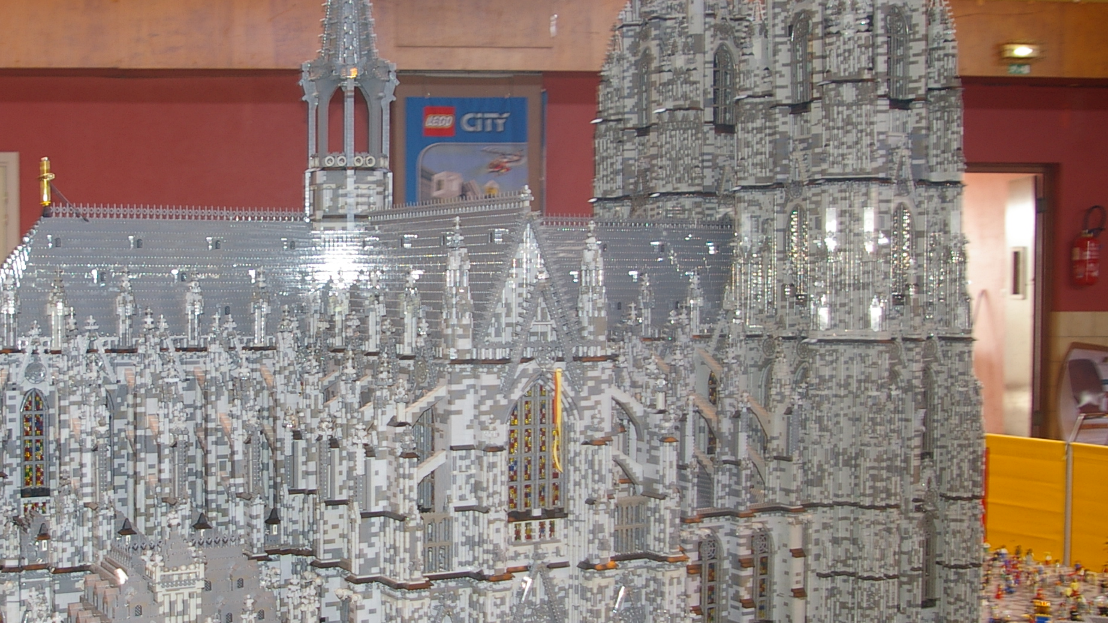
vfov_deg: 26.0
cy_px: 324
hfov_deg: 43.3
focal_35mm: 46
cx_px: 295
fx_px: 1351
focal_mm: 18
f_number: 3.5
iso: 200
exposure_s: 1/30
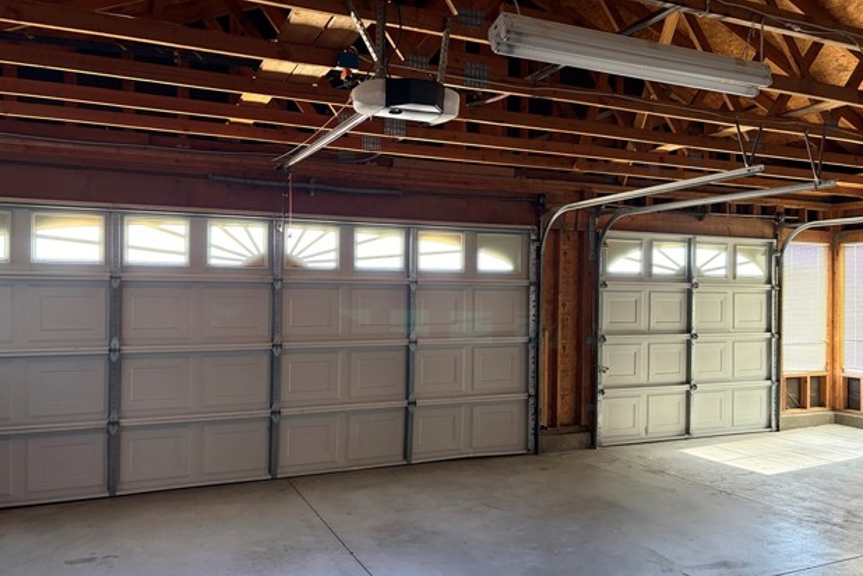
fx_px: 671
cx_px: 426
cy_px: 289
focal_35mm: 28
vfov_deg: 46.4
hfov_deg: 65.5
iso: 250
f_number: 1.6
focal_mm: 5.96
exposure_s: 1/60
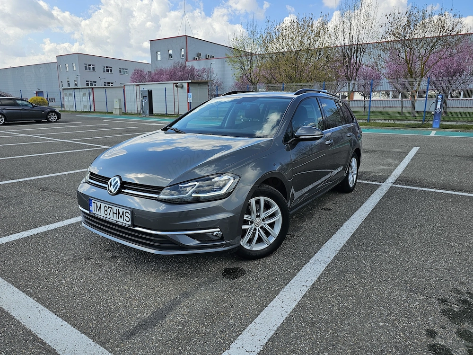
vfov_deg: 58.9
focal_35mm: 23
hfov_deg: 73.9
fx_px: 314
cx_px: 236
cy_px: 178
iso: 20
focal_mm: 6.3
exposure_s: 1/1030
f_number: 1.7
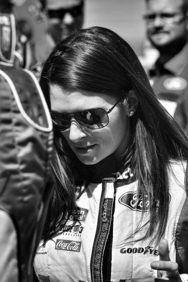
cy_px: 141
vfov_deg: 11.8
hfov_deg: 7.9
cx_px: 94
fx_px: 1363
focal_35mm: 174
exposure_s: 1/1600
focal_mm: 116
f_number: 7.1
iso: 400
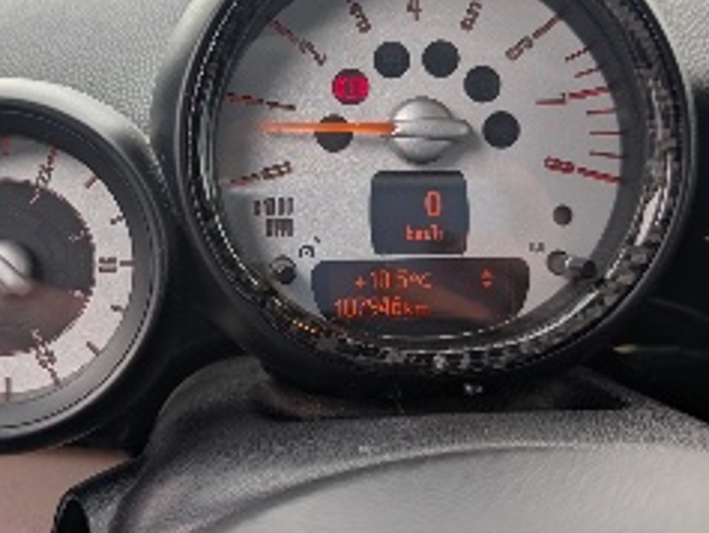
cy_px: 210
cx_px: 293
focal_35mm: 42
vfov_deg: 34.3
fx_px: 861
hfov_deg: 44.6
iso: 21
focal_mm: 6.9
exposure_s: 1/50.9
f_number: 1.68
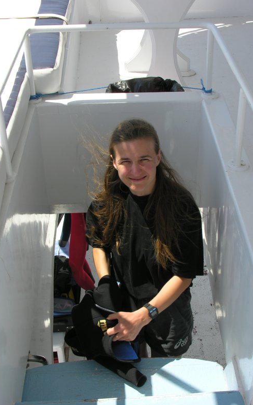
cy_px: 206
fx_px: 595
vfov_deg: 37.5
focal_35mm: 54
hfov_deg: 24.0
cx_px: 148
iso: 50
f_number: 6.2
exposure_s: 1/188
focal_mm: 12.7
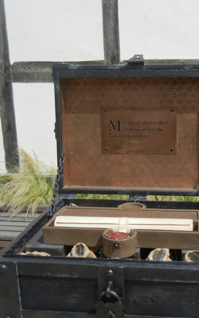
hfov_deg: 29.2
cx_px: 158
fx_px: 373
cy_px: 159
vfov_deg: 46.2
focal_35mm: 43
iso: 160
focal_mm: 5.4
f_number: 7
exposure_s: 1/485
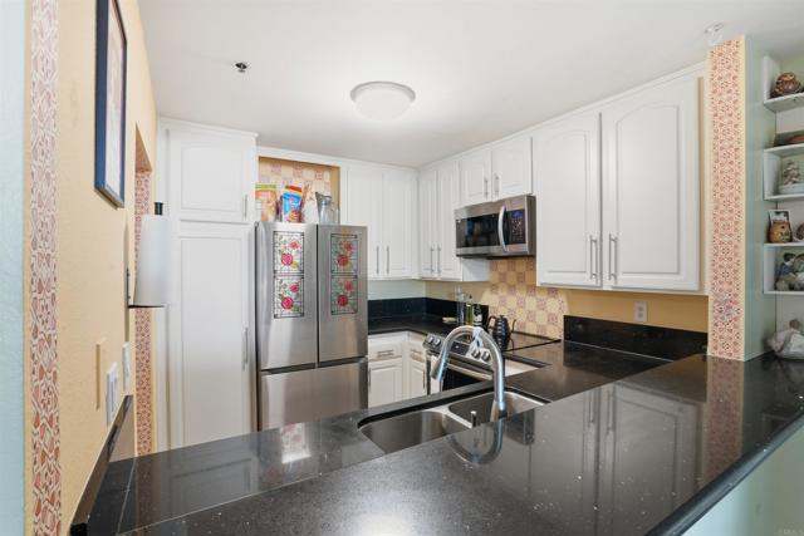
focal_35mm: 16
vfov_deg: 73.8
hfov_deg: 96.7
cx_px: 402
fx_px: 357
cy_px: 268
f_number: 11
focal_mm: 16
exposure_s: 1/13
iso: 500
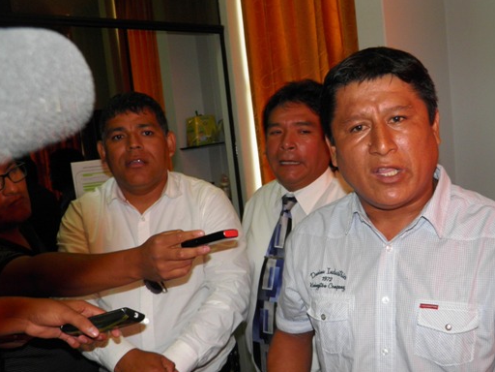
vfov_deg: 40.5
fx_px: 500
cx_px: 300
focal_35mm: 35
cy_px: 229
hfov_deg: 52.2
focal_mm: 4.9
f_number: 2.8
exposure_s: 1/30
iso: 100
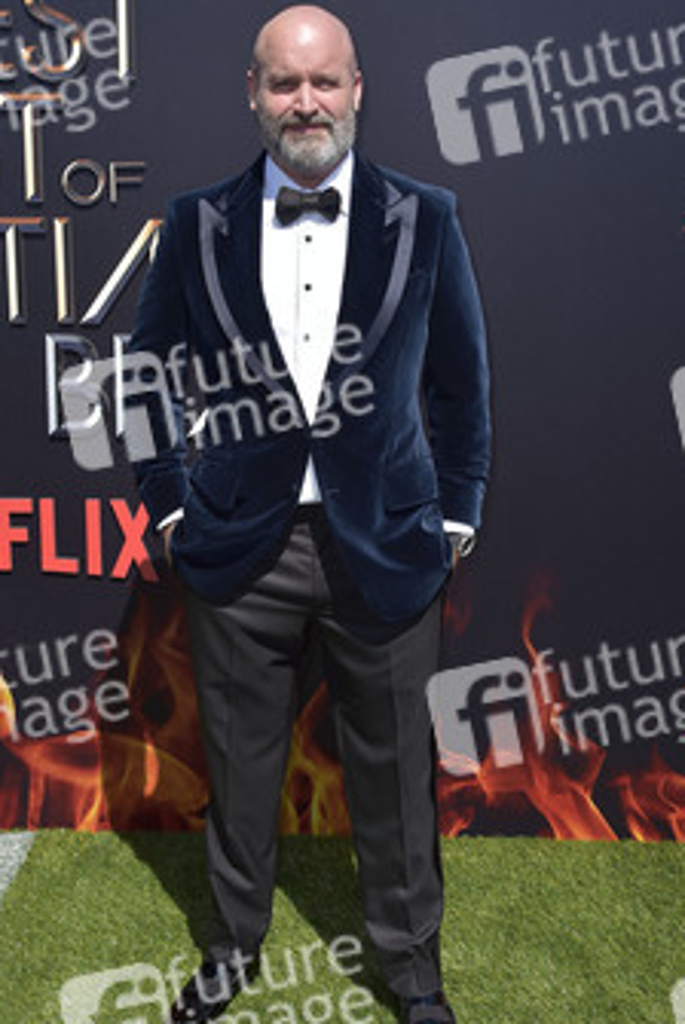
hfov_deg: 31.2
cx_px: 307
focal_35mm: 43
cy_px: 550
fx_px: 1225
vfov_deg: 45.4
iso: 200
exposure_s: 1/250
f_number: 8
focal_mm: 36
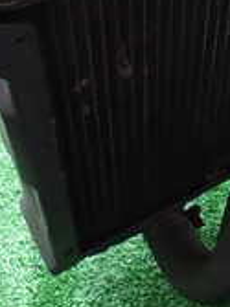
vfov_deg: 20.5
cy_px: -51
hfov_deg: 15.6
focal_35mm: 90
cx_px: 298
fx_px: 798
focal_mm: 4.5
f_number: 2
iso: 200
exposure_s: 1/60
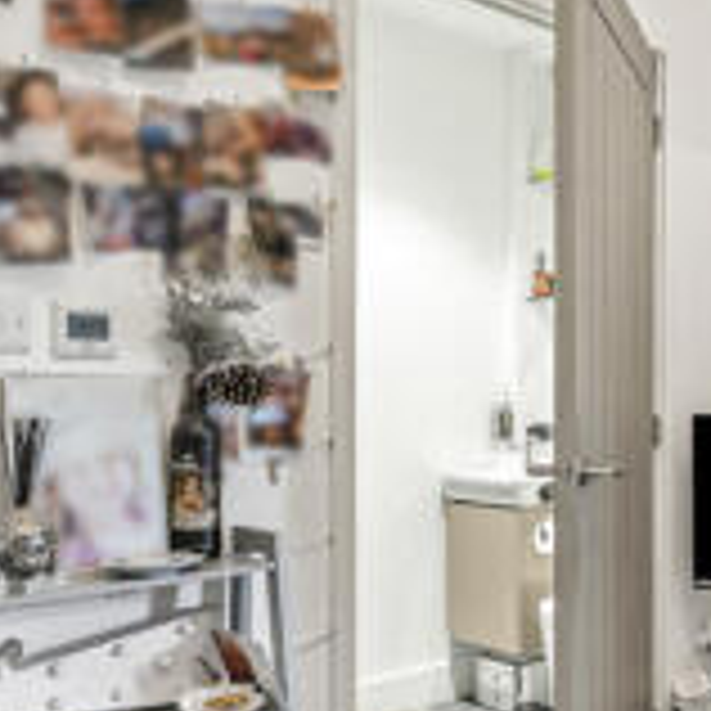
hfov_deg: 36.2
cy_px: 443
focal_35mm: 41
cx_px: 734
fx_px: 953
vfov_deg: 40.6
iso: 400
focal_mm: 16
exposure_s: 1/4
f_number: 8
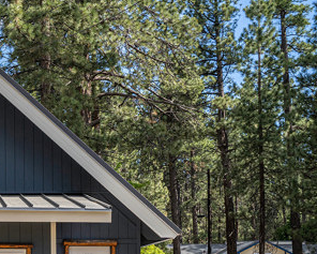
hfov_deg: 20.4
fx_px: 835
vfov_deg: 17.2
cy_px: 193
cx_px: -41
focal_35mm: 89
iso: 320
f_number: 6.3
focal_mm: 39
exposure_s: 1/1250
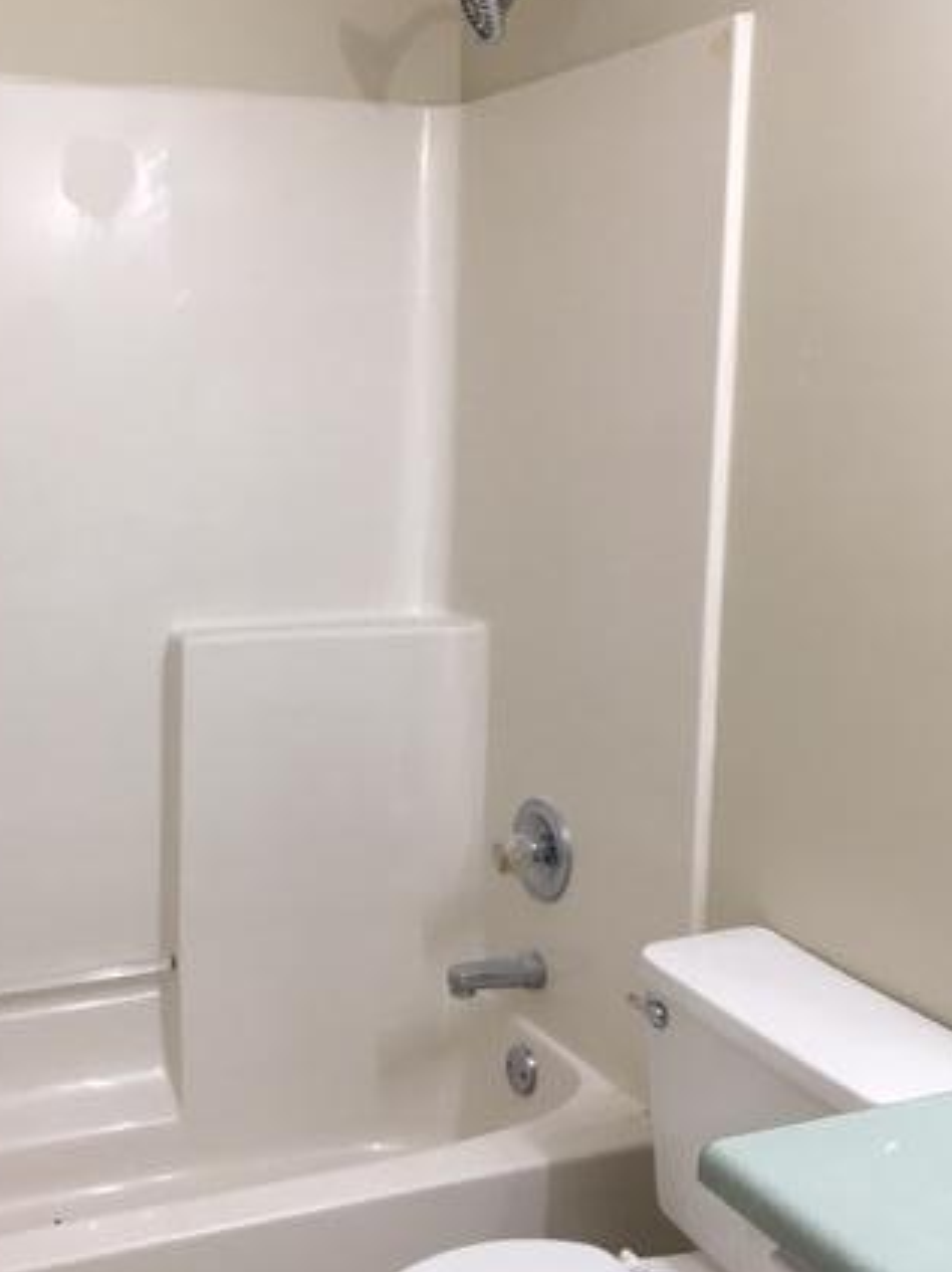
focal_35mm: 44
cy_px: 699
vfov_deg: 42.9
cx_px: 340
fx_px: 1615
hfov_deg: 32.6
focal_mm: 4.15
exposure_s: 1/30
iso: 25
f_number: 2.2
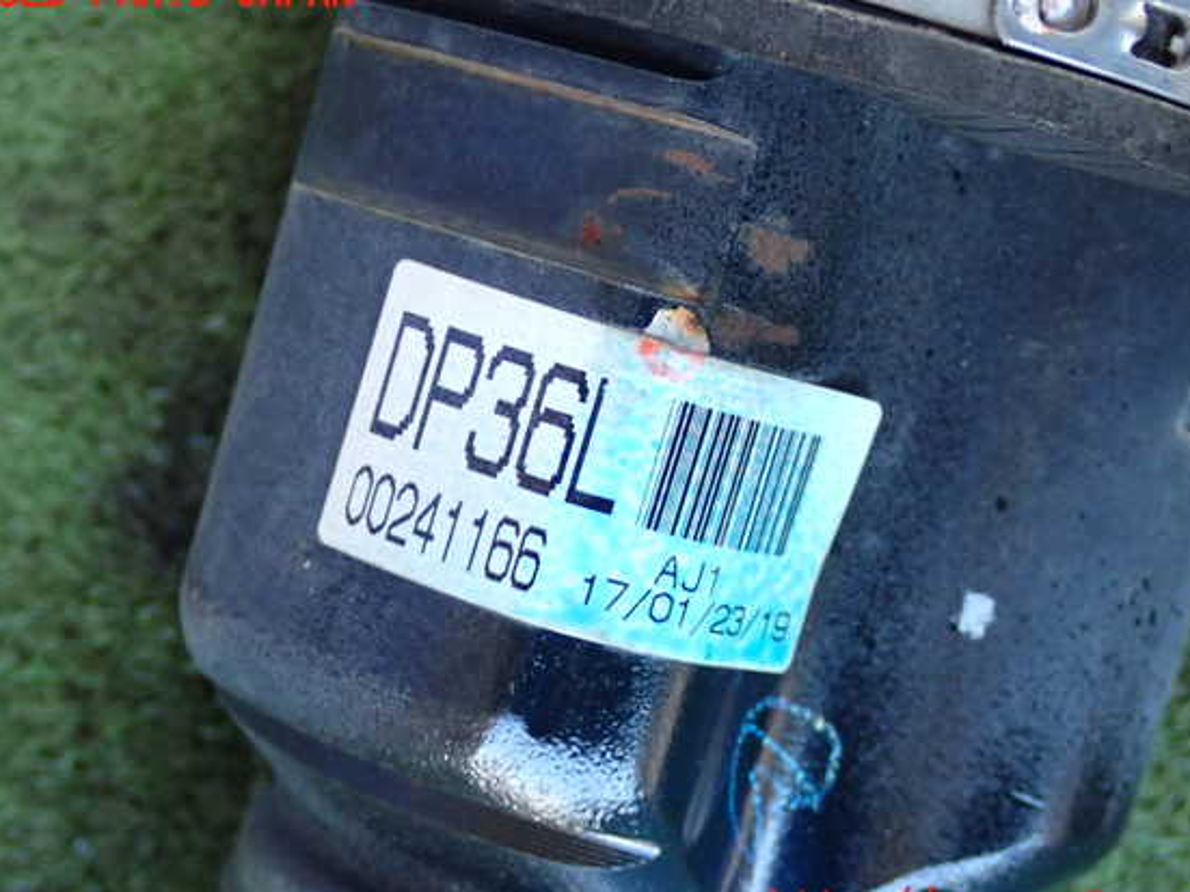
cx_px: 609
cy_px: 451
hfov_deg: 26.7
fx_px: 2509
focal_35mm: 73
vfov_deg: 20.2
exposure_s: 1/60
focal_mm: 11.88
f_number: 3.8
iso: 640
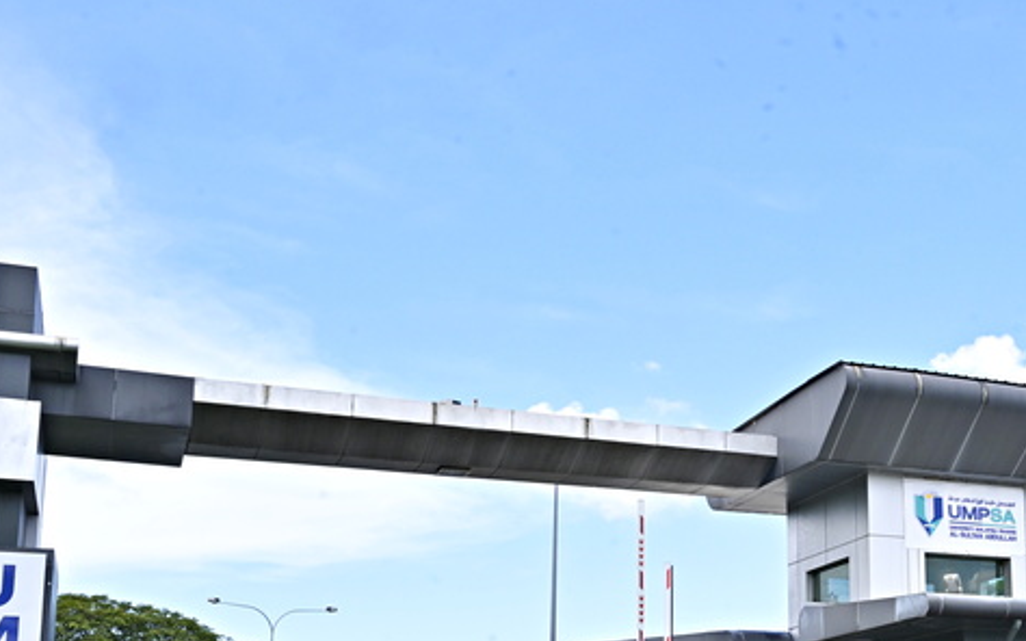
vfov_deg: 24.2
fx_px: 1454
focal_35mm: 52
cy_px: 563
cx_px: 870
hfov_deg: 37.0
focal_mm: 24
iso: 400
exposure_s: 1/160
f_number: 16
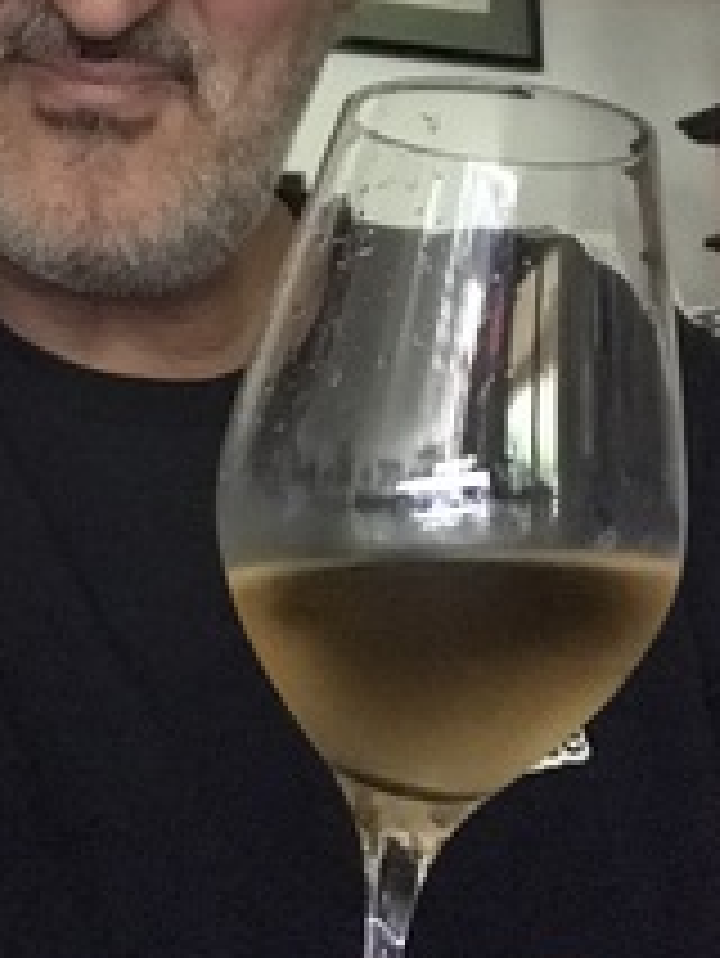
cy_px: 245
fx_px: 1801
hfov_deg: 22.0
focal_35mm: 65
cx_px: 47
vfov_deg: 29.4
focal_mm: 2.87
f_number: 2.2
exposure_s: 1/17
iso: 2000
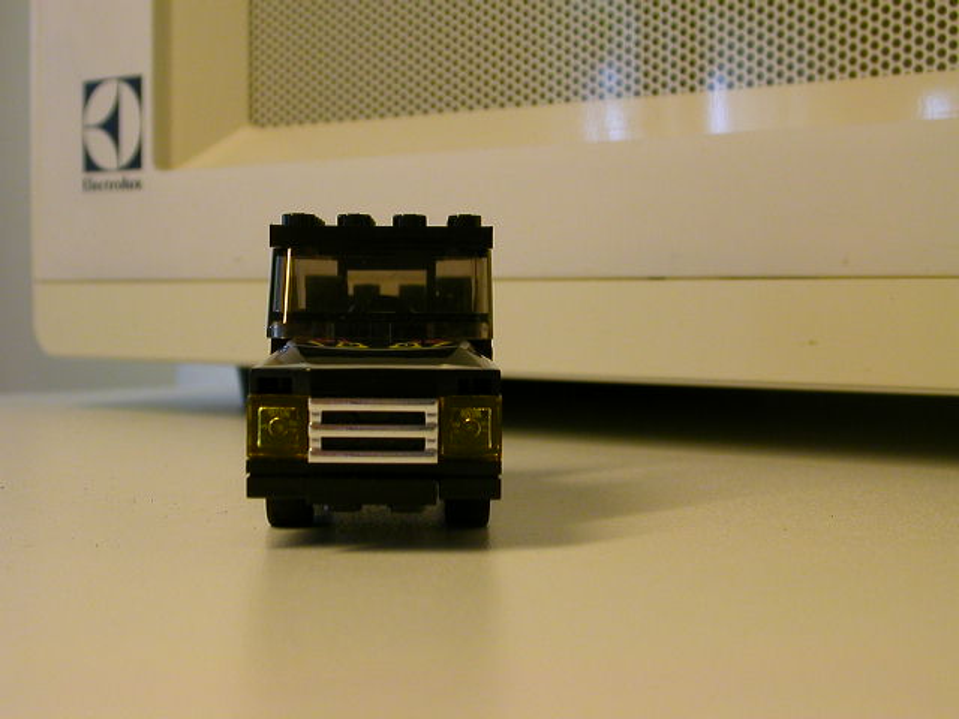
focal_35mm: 64
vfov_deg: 22.9
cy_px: 360
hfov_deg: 30.3
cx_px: 480
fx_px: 1773
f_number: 3.5
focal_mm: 9.7
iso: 100
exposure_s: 1/30.1
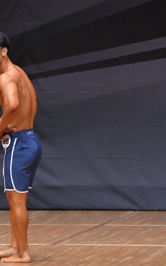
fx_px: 3172
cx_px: 2
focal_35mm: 438
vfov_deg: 4.8
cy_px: 133
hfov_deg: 3.0
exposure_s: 1/400
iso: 6400
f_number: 5.6
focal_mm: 190
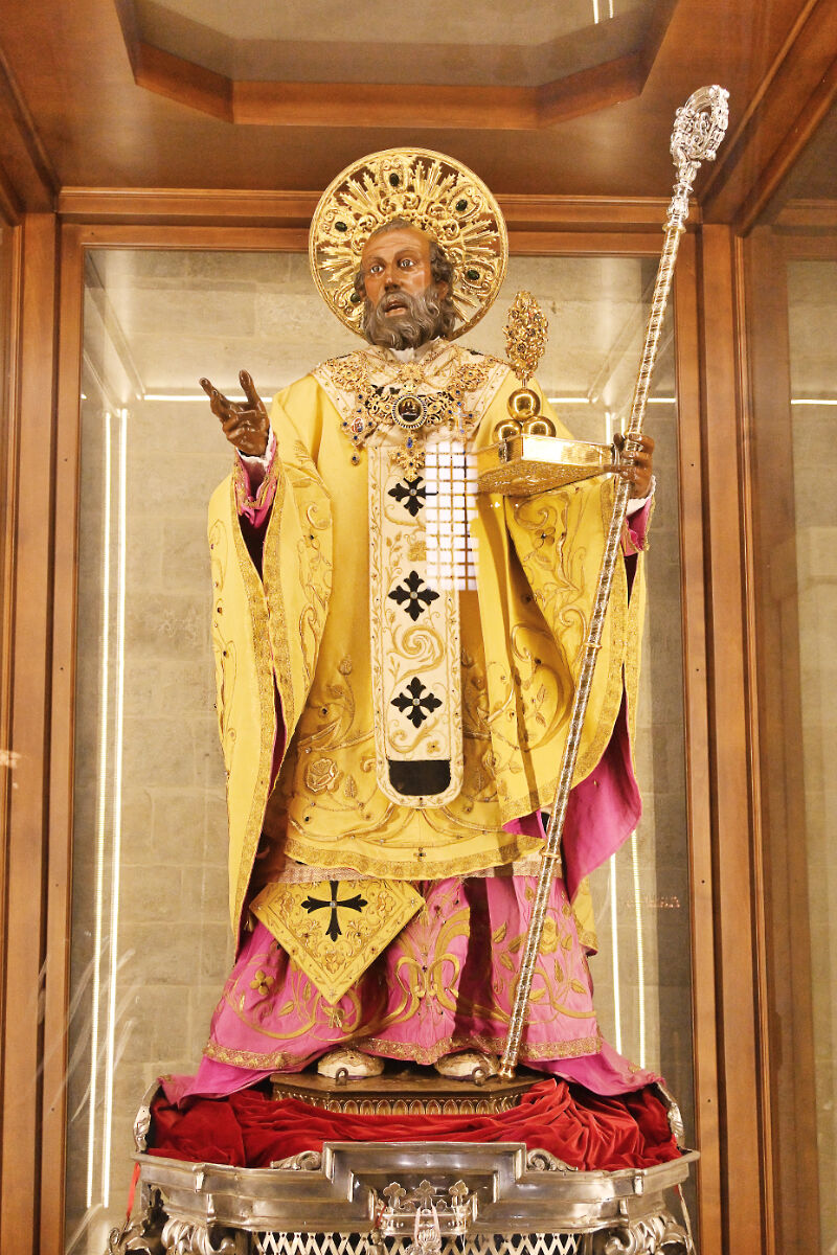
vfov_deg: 43.6
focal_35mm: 45
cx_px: 418
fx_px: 1569
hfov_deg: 29.9
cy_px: 628
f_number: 5.6
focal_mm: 30
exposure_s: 1/400
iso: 3200
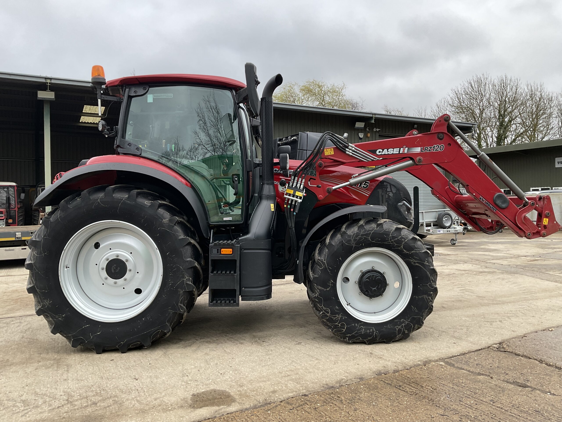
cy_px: 211
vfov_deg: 48.2
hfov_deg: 61.7
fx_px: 471
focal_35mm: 29
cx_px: 281
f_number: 1.8
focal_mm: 3
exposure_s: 1/613
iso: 16
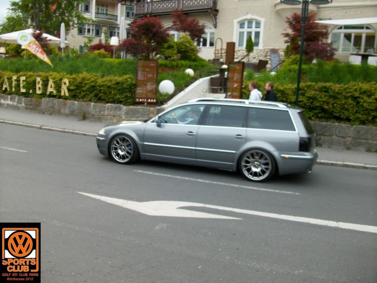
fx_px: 370
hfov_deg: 54.0
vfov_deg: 41.8
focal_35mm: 34
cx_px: 188
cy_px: 142
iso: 80
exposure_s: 1/157
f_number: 2.9
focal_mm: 5.7
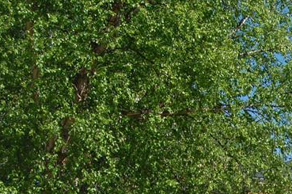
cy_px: 260
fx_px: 932
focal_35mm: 115
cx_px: 425
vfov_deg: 11.5
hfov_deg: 16.4
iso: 200
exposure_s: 1/320
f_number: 9
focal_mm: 26
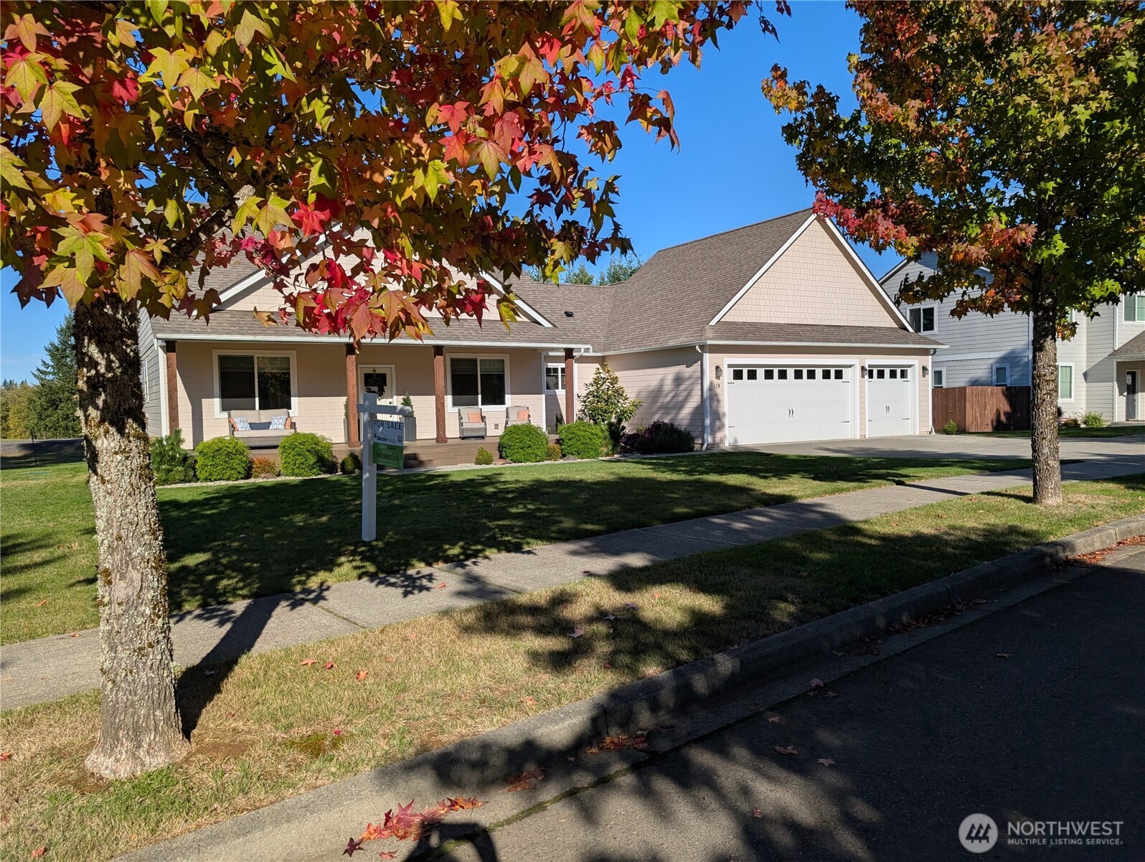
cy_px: 431
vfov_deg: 56.9
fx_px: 795
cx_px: 572
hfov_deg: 71.5
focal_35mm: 24
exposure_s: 1/1890
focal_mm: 6.9
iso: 21
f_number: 1.68
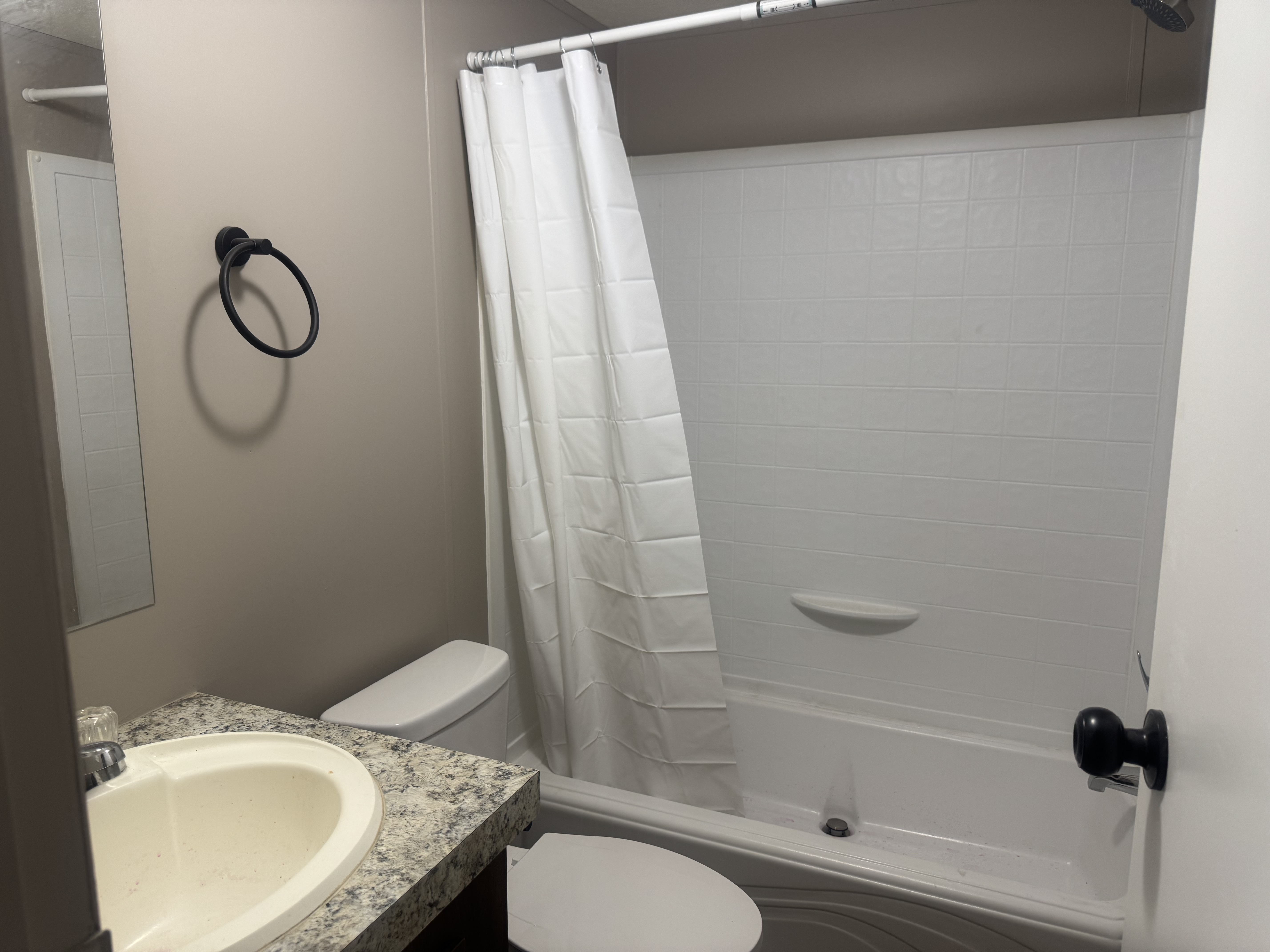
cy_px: 476
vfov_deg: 56.8
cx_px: 635
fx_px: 881
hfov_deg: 71.6
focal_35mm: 24
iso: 125
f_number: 1.78
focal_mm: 6.76
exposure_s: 1/60
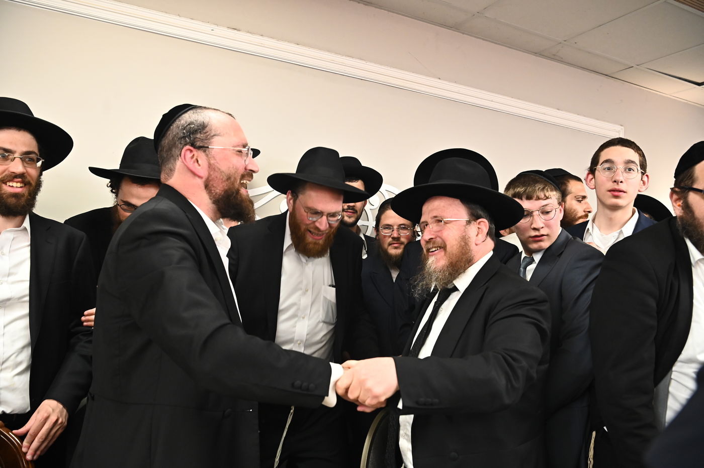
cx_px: 352
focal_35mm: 30
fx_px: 586
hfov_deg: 62.0
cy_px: 234
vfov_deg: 43.6
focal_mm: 30
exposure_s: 1/200
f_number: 5
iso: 3200
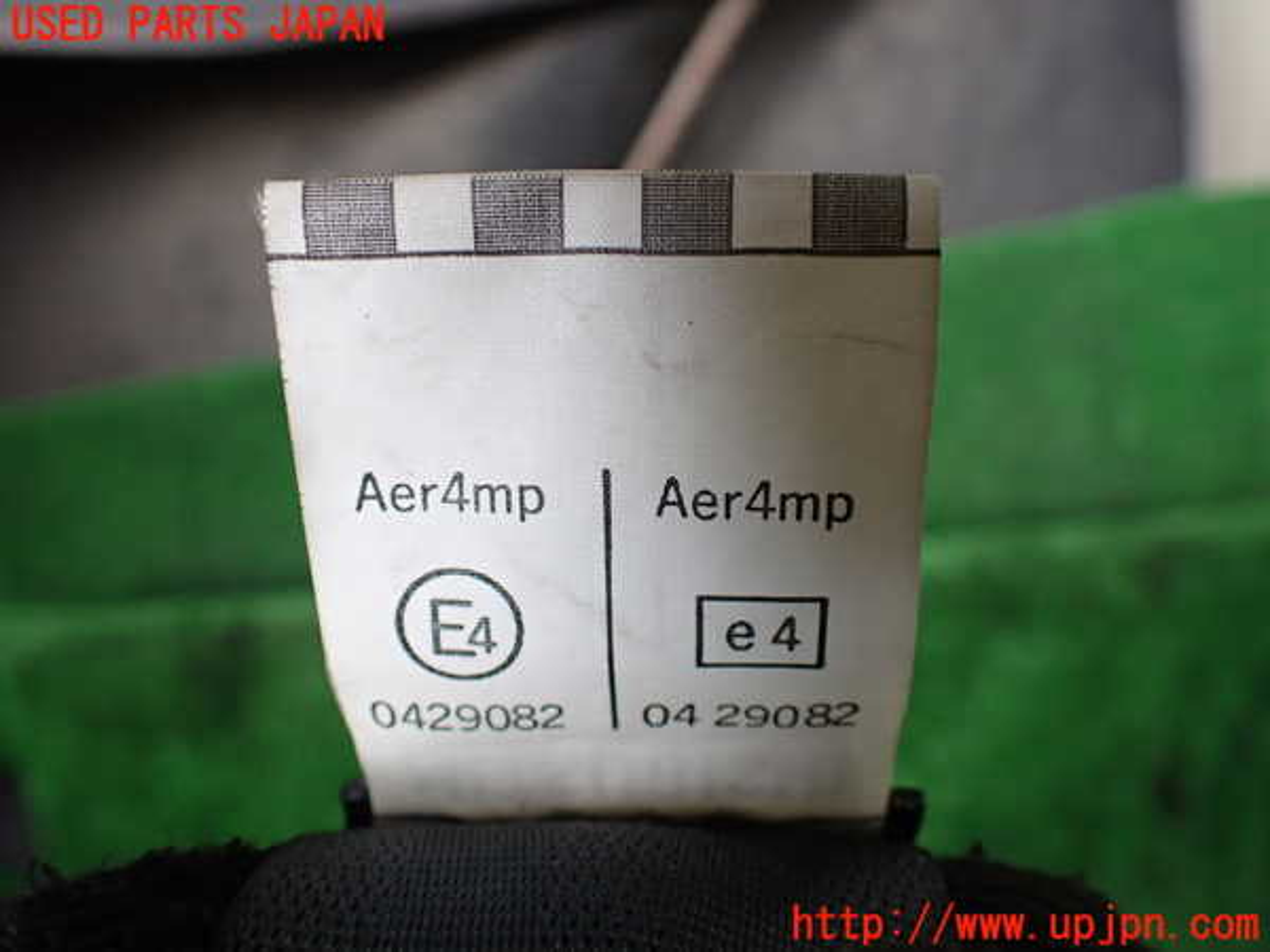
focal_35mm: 30
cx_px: 635
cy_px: 476
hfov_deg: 60.0
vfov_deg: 46.8
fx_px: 1101
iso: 250
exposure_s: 1/125
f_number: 2.3
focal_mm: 5.4
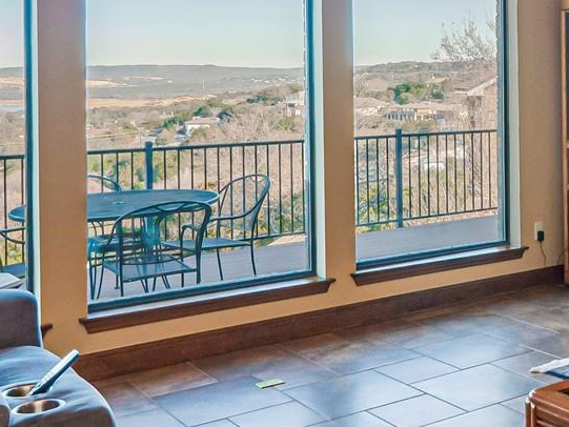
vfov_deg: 27.0
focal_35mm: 53
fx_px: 871
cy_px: 88
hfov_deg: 33.8
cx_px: 536
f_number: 7.1
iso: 500
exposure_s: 1/250
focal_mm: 7
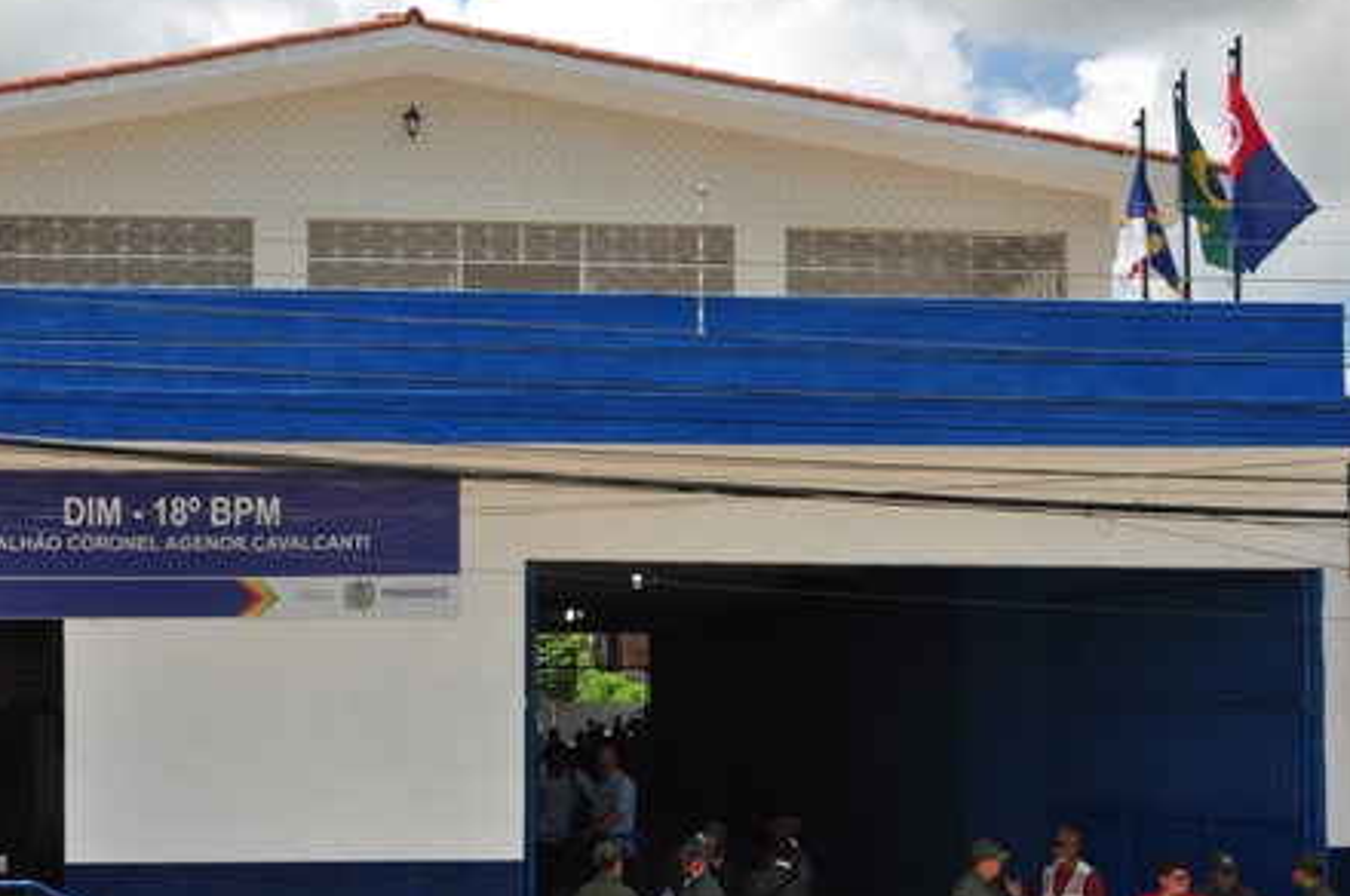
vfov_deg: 27.7
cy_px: 631
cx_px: 506
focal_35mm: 48
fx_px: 1797
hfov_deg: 40.9
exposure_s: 1/50
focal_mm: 22
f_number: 18
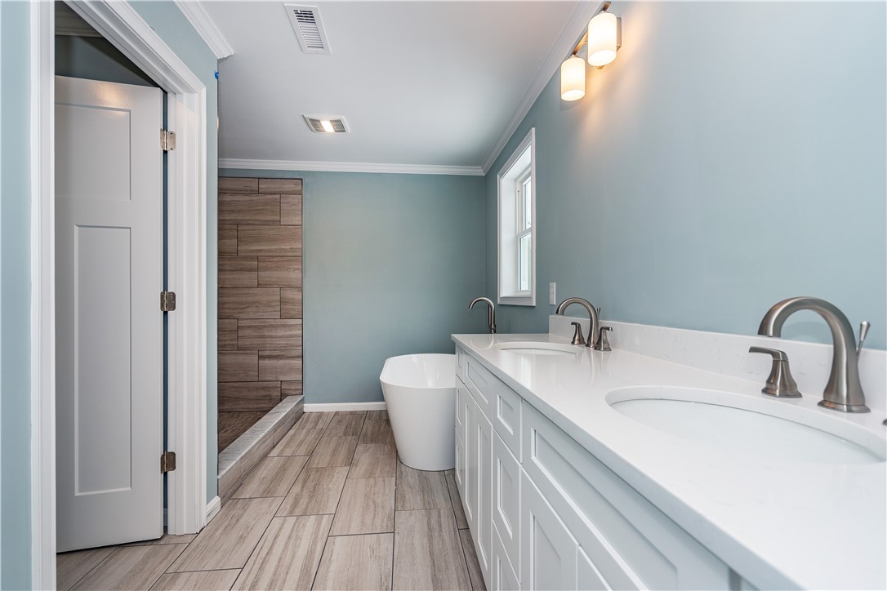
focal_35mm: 16
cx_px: 444
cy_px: 296
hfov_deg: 96.7
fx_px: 394
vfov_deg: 73.7
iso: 100
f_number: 5
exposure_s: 1/40
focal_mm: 16
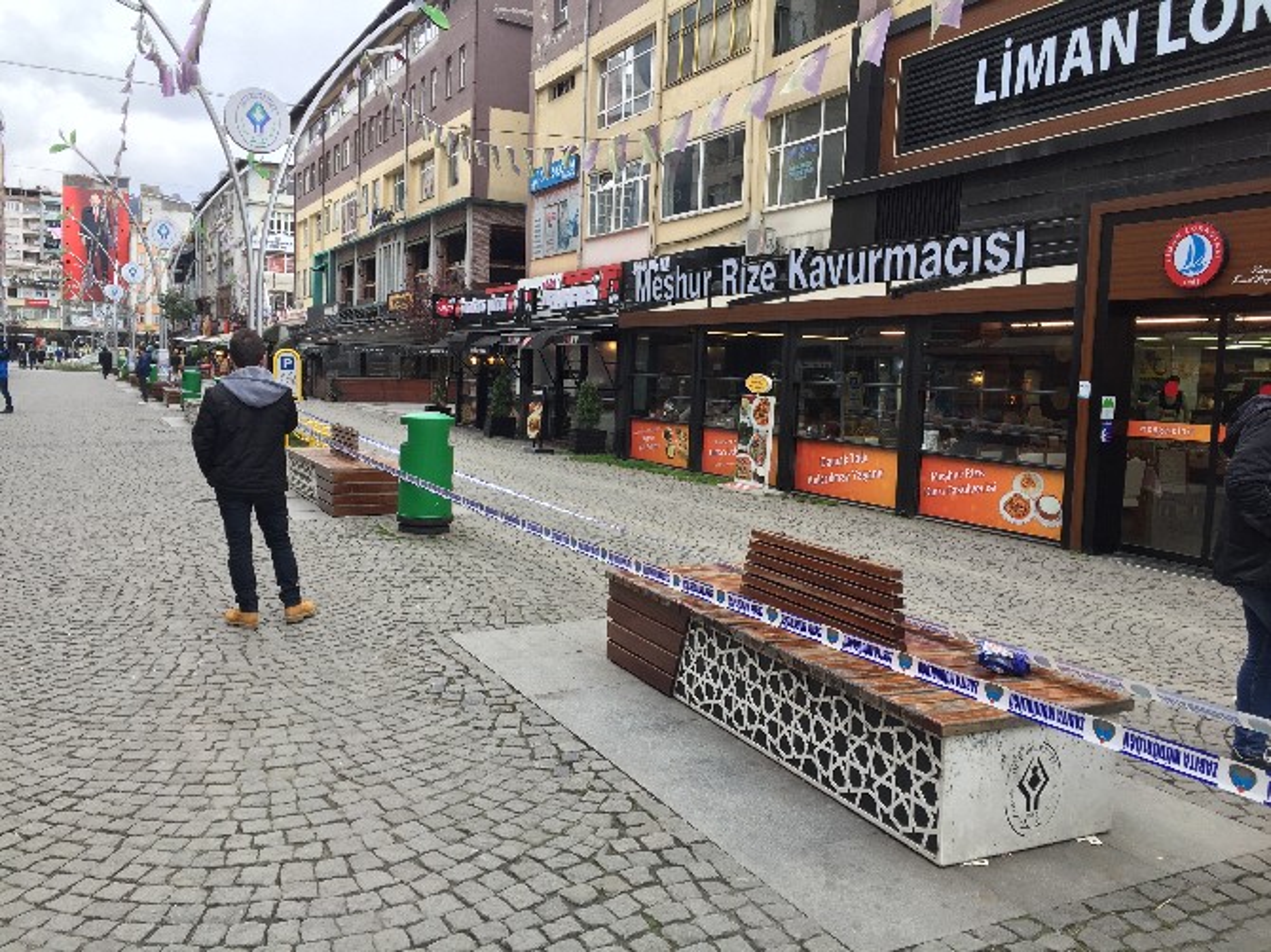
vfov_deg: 48.2
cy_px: 476
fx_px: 1064
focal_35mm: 29
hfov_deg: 61.7
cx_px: 636
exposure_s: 1/100
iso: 32
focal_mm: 4.15
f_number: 2.2
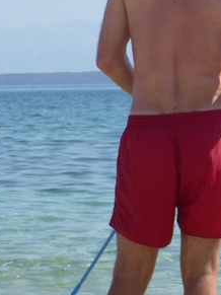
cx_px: 200
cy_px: 125
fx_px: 1499
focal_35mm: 176
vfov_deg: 11.2
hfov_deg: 8.4
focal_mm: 11.5
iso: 100
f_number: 4.5
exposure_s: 1/640
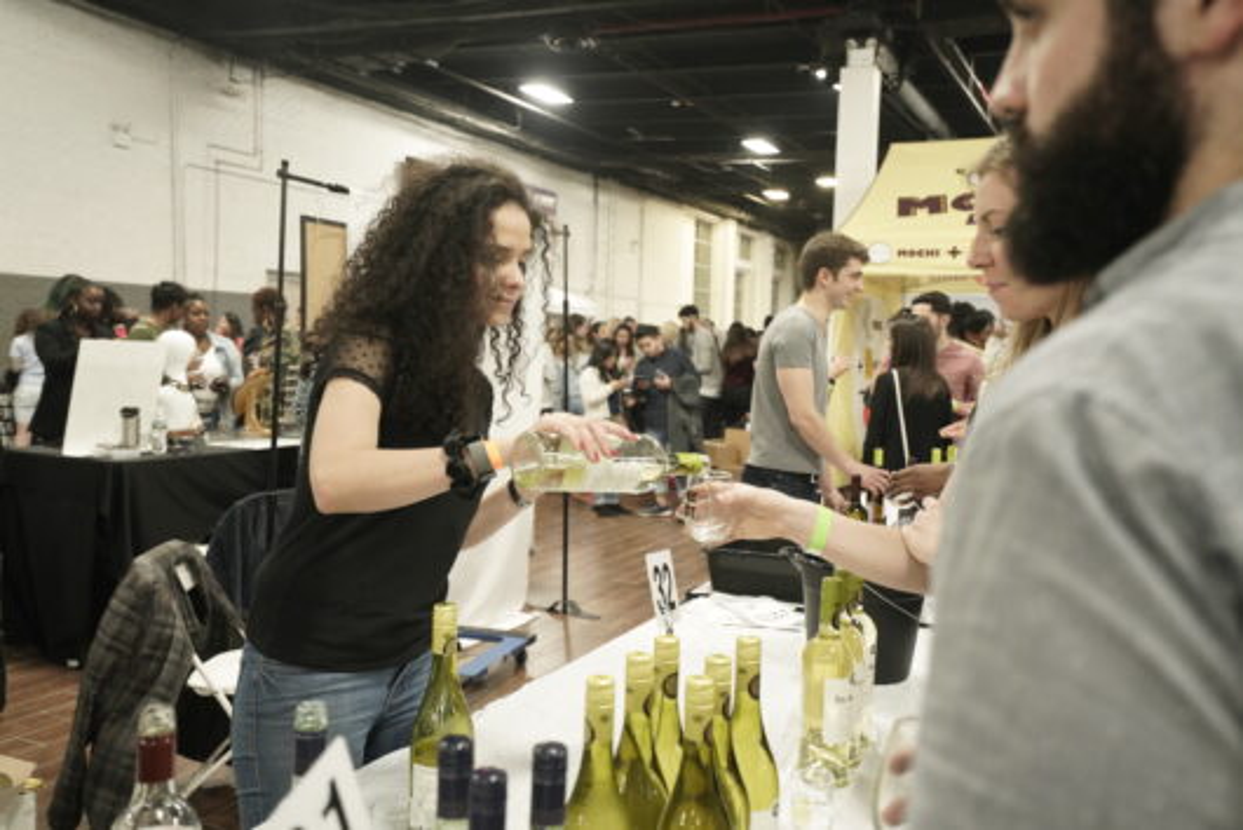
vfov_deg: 41.2
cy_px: 415
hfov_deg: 58.7
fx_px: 1105
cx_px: 622
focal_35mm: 32
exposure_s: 1/125
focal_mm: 32
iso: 3200
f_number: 4
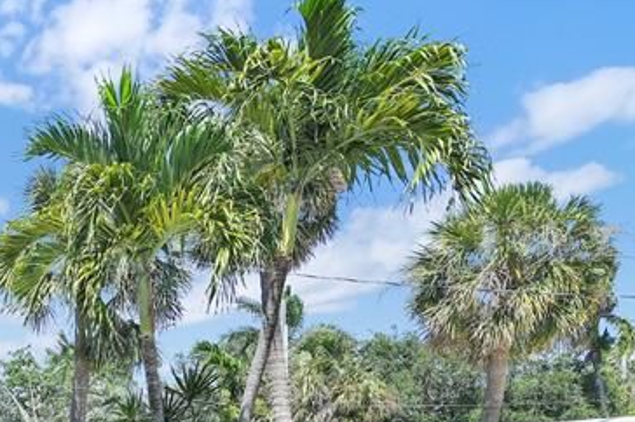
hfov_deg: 33.2
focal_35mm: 45
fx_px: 793
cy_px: 480
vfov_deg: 27.0
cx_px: -173
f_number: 8
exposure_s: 1/1000
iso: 200
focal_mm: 16
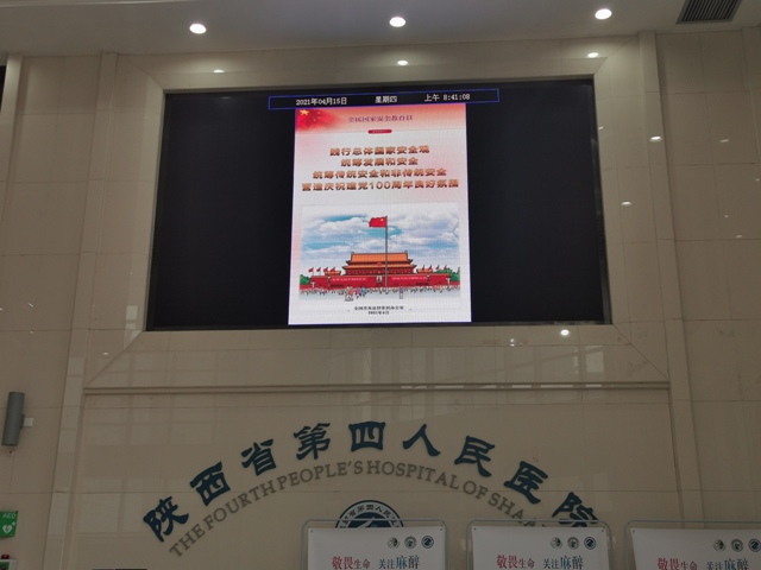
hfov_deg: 44.8
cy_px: 285
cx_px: 380
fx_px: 923
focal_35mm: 42
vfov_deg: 34.3
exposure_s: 1/195
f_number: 1.6
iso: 50
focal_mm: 5.56
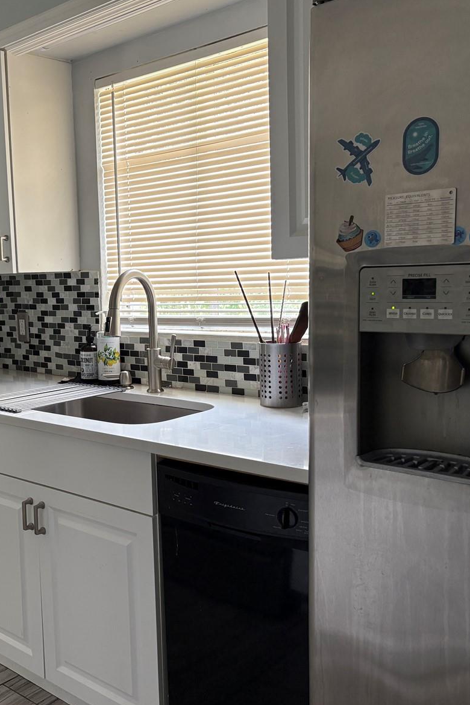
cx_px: 102
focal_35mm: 37
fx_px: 724
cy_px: 350
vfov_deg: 51.9
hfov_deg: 35.0
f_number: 1.6
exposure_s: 1/121
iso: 125
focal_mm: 5.96
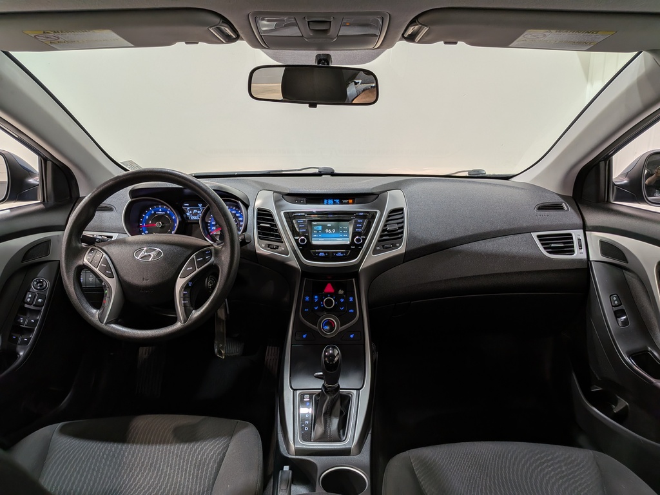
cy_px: 248
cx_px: 330
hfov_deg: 71.6
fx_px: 458
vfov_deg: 56.8
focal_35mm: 24
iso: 28
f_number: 1.7
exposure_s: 1/119
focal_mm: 4.53
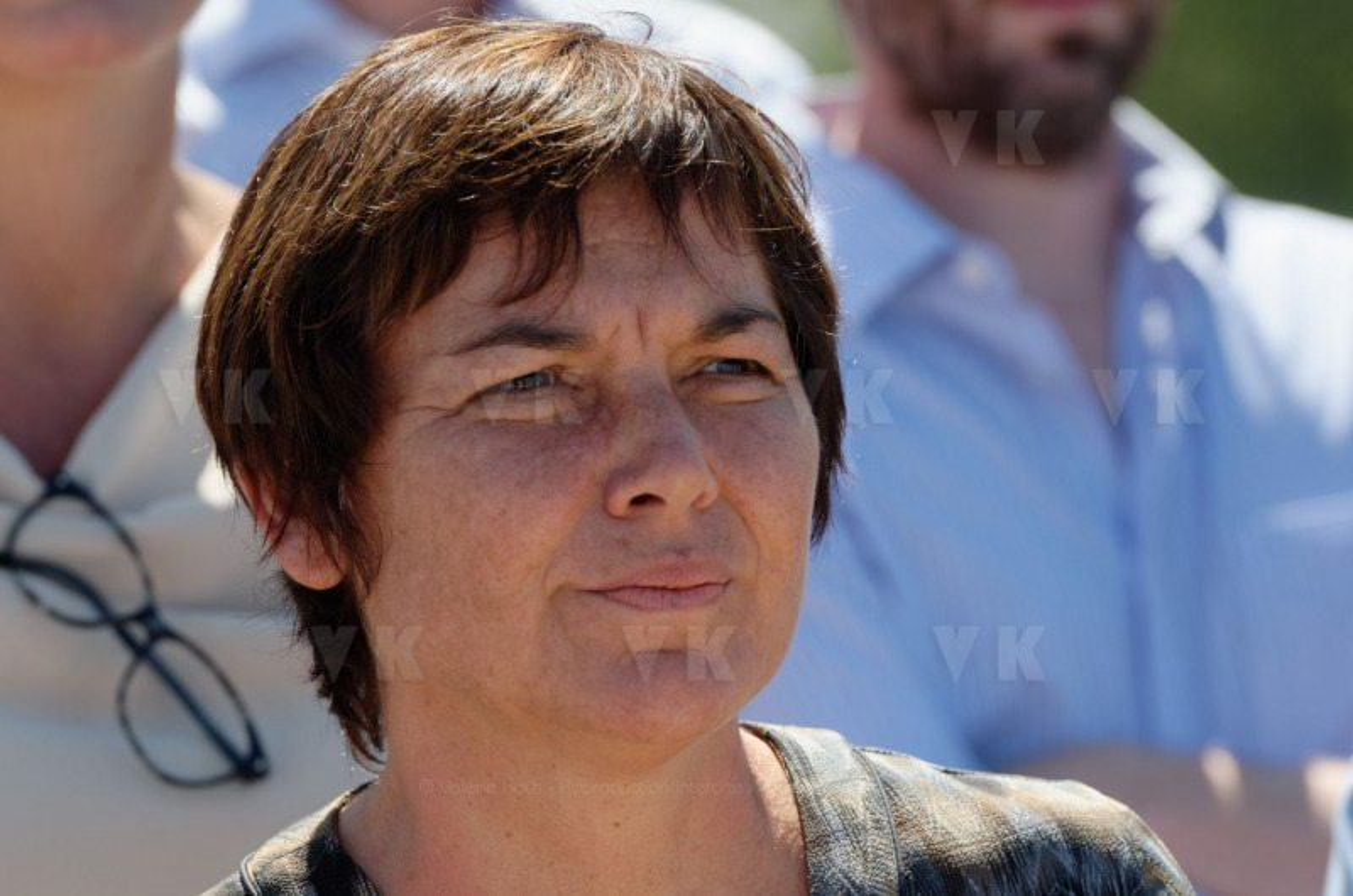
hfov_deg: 6.9
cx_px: 676
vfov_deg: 4.6
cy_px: 448
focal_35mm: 300
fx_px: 11252
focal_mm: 200
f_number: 5.6
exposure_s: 1/640
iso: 200
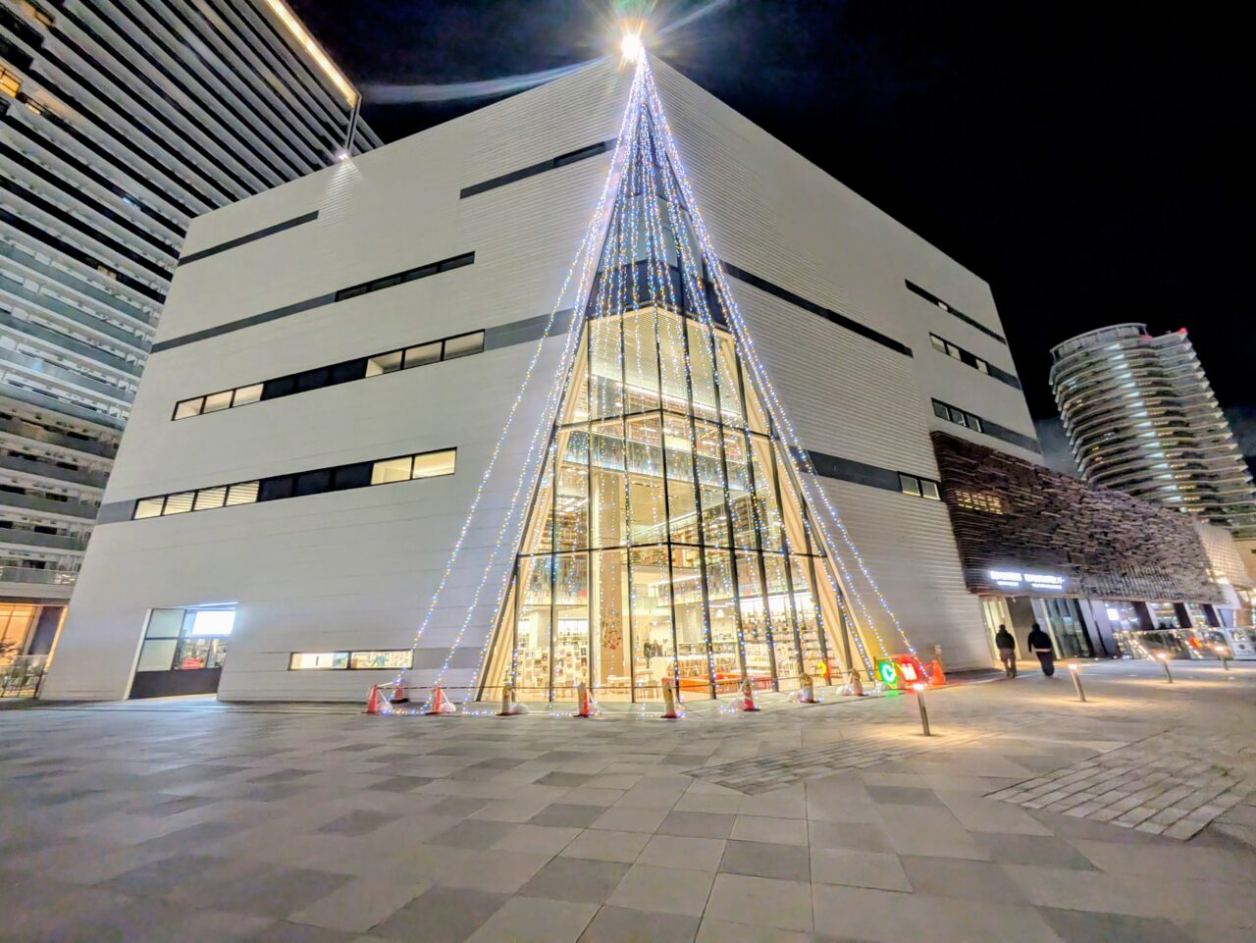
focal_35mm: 14
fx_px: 508
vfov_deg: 85.7
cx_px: 628
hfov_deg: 102.0
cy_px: 472
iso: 217
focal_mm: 1.83
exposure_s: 1/30
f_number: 2.2
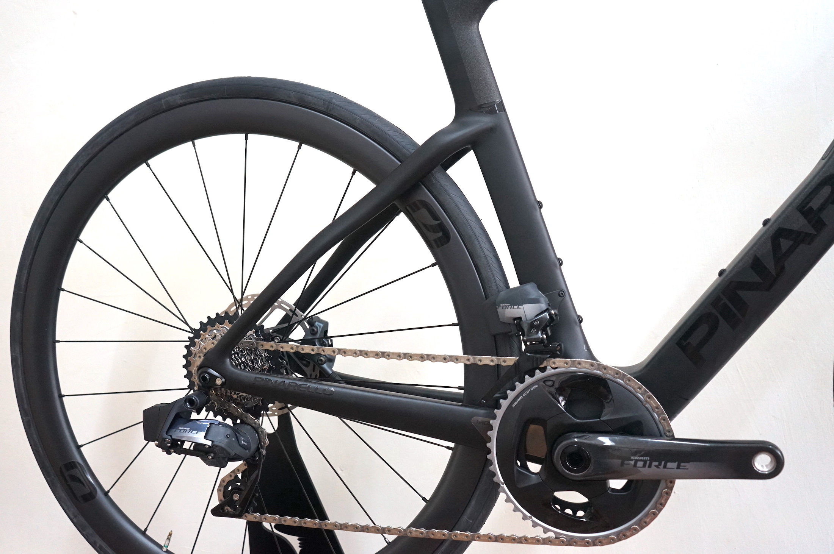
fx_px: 787
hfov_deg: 55.8
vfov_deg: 38.8
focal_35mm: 34
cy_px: 277
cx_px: 417
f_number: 4.5
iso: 2000
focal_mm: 34
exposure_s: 1/160
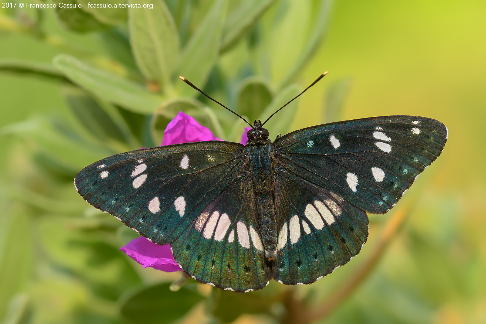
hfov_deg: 13.0
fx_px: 2126
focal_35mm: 158
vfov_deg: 8.7
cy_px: 162
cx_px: 243
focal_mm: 105
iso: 100
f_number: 7.1
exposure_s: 1/80
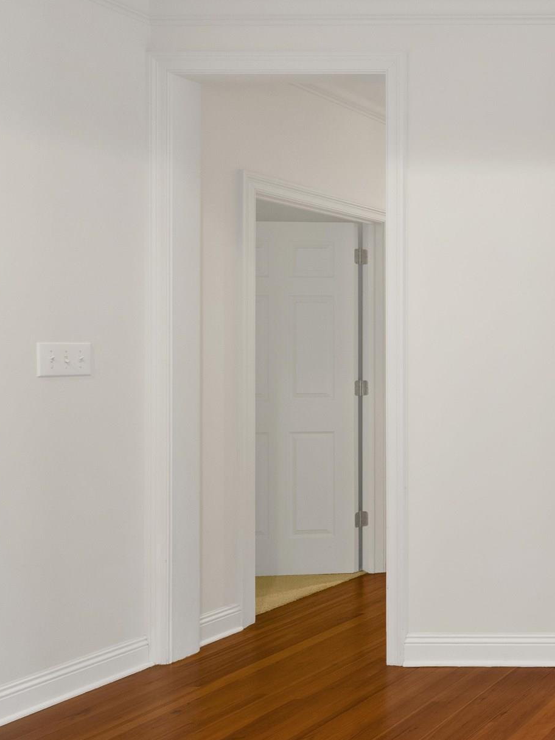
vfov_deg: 53.9
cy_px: 354
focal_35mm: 34
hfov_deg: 24.8
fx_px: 727
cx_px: 926
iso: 400
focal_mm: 14
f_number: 11
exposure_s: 1/10
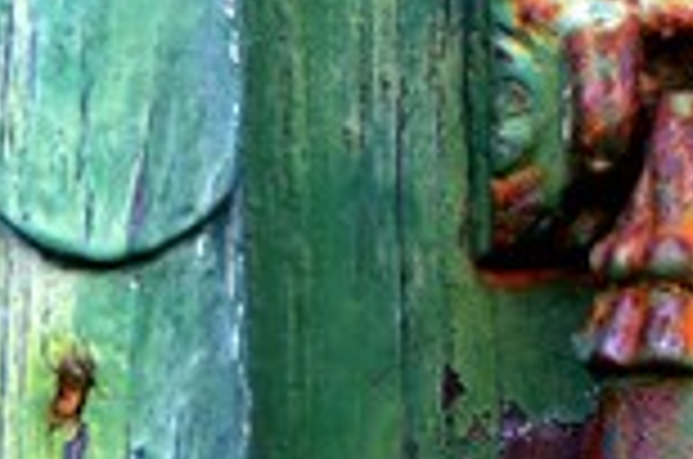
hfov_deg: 7.7
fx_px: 5160
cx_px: 117
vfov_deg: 5.1
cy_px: 398
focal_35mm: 269
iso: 400
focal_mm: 55
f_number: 5.6
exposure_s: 1/80
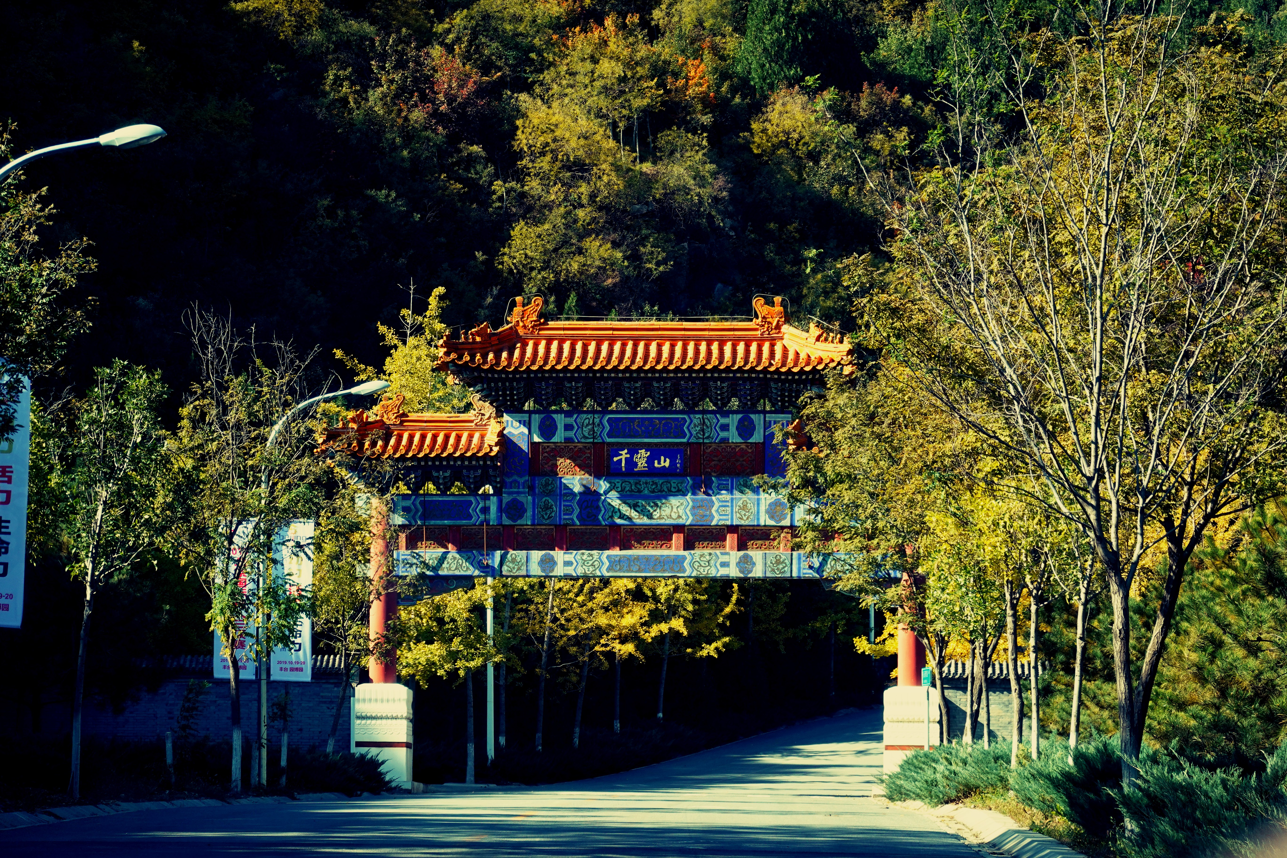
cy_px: 429
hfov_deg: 16.5
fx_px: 4433
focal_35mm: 124
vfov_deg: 11.1
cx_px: 644
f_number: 4.5
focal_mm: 45.23
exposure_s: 1/160
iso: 100
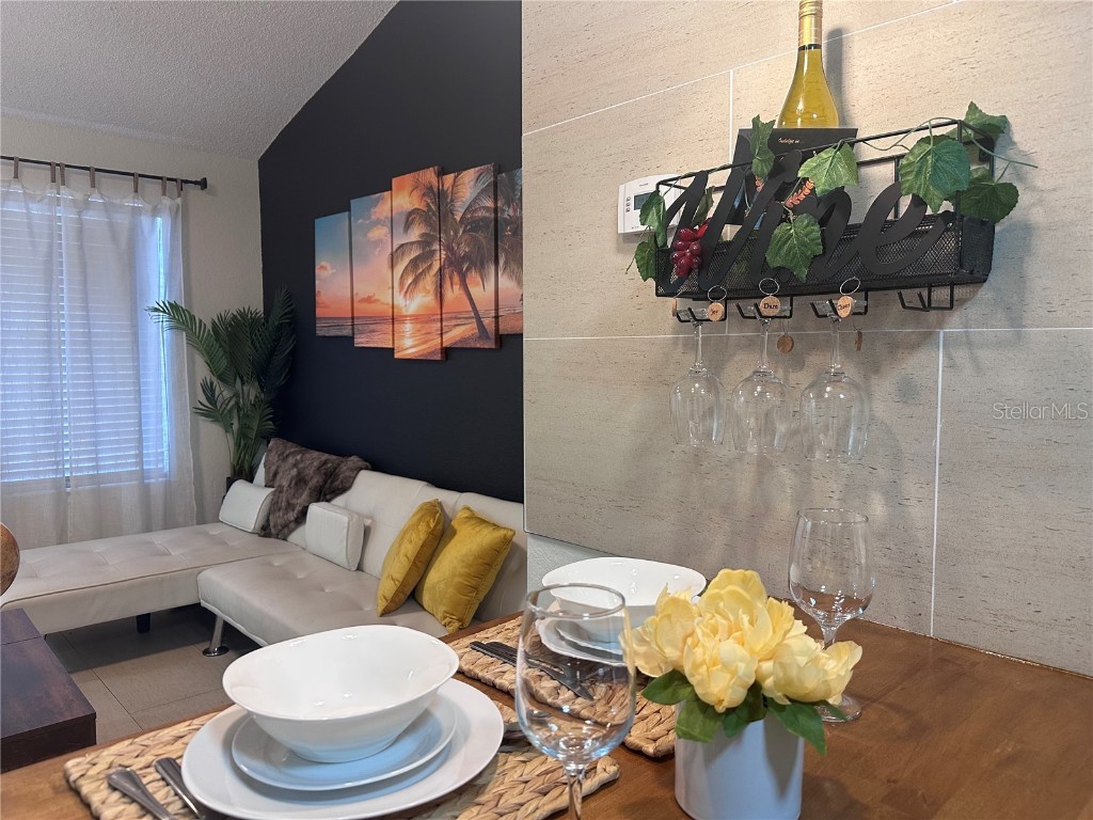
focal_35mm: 24
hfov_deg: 71.6
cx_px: 546
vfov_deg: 56.8
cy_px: 410
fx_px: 758
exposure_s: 1/120
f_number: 1.78
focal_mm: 6.86
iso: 200
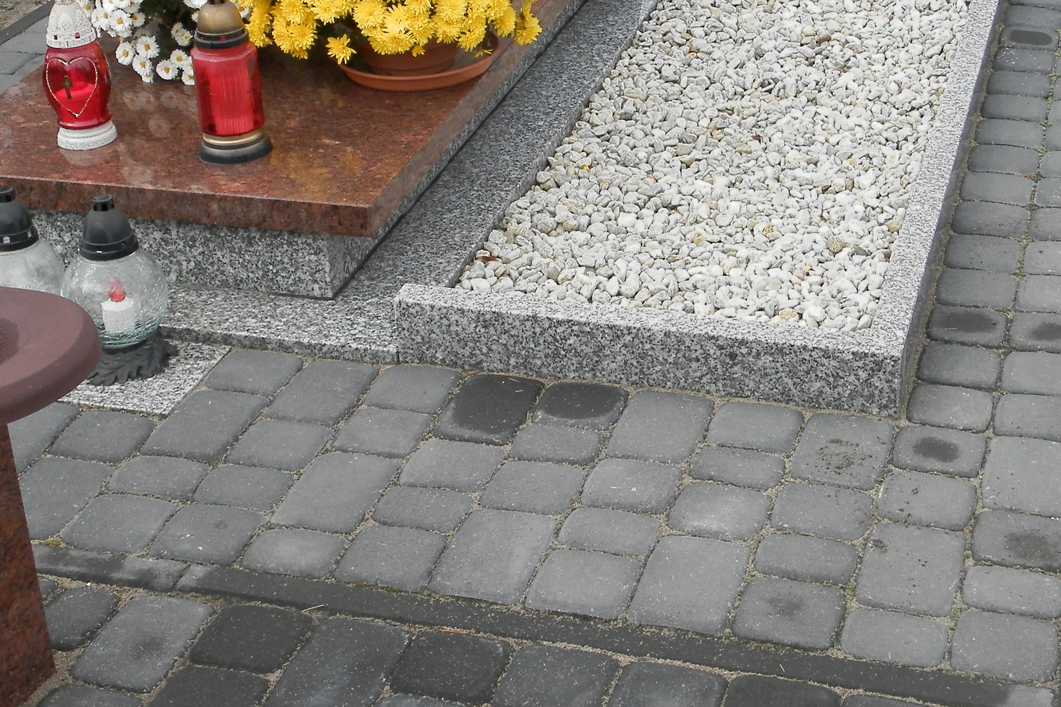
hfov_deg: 30.9
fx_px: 1916
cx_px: 571
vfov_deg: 20.8
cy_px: 219
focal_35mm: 65
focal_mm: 5.5
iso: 80
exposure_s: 1/320
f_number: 3.2
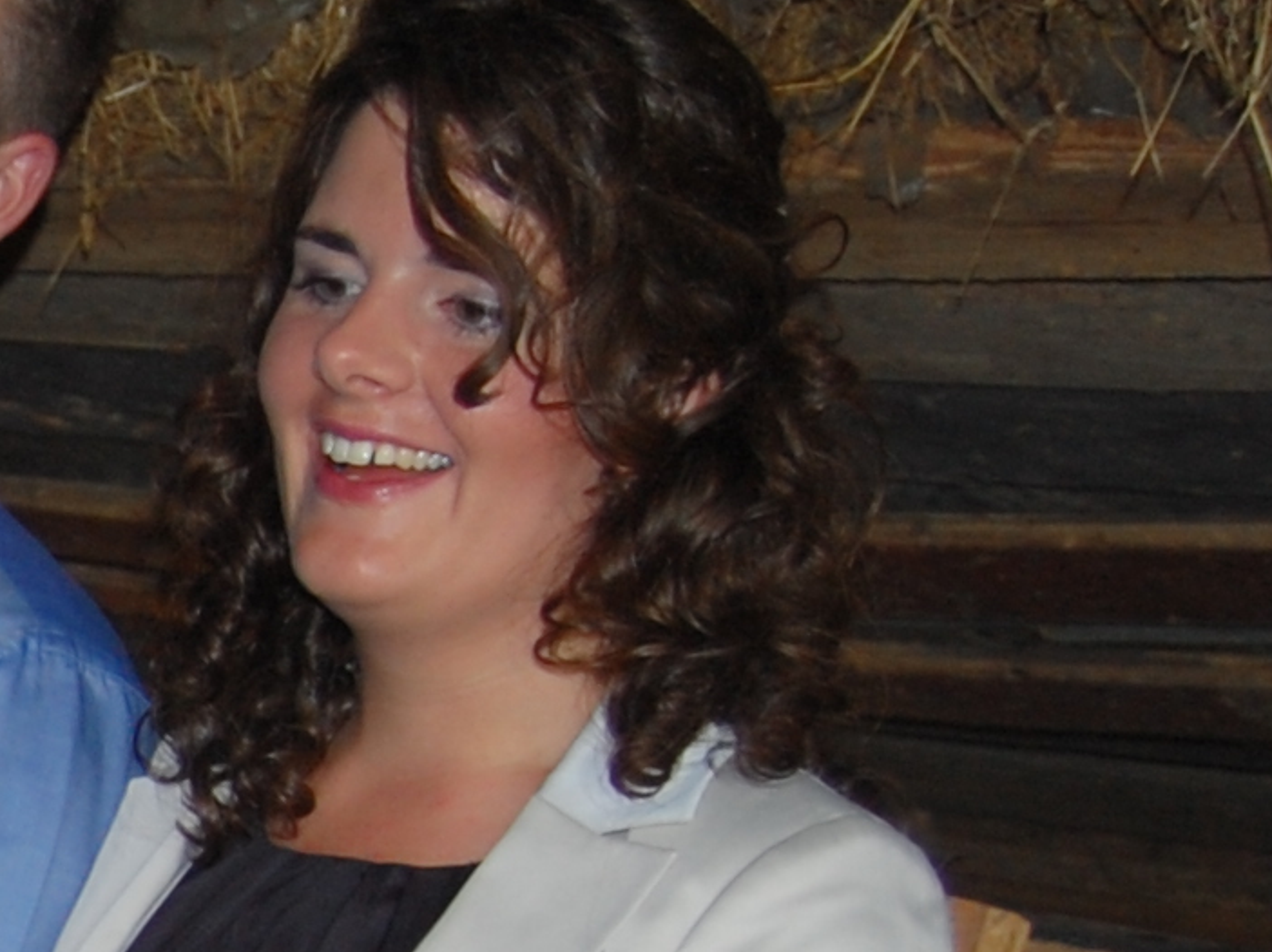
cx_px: -1341
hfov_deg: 12.2
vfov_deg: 10.2
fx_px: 5218
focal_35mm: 142
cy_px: 1347
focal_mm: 23
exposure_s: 1/60
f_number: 3.8
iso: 400
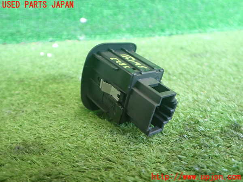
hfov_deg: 60.0
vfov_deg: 46.8
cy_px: 91
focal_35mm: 30
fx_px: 211
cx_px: 122
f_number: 2.3
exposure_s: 1/30
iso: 400
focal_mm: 5.4
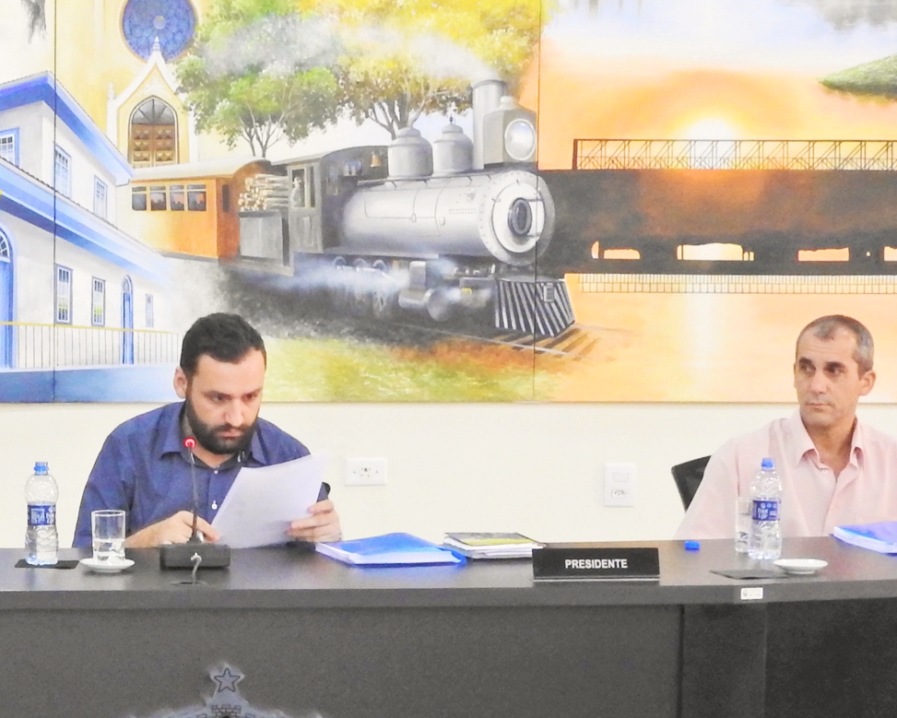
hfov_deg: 12.4
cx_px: 90
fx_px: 4090
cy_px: 535
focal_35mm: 154
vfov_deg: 10.0
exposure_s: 1/8
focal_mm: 11.6
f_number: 5.3
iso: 640
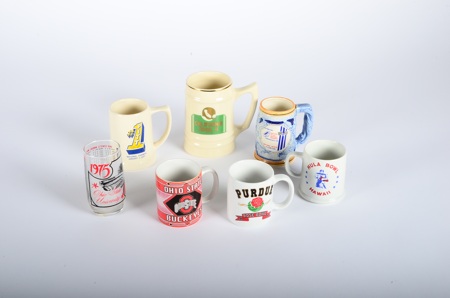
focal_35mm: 57
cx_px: 225
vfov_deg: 23.7
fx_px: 711
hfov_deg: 35.1
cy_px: 149
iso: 200
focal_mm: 38
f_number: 22
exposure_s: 1/250
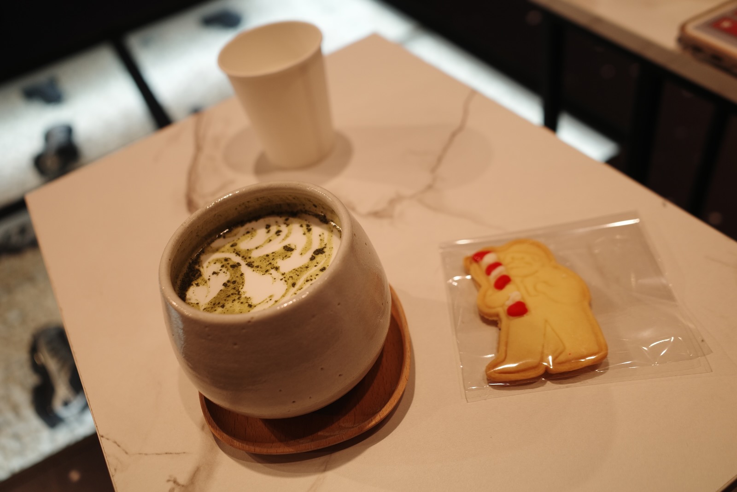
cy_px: 246
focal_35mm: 28
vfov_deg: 46.4
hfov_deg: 65.5
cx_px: 368
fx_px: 573
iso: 200
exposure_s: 1/100
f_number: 2.8
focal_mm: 18.3
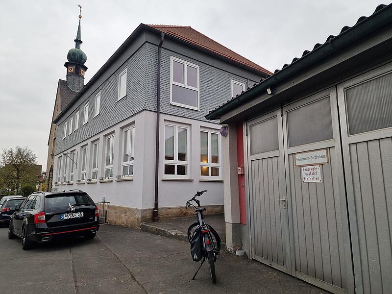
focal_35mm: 23
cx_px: 196
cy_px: 147
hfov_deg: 73.9
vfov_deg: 58.9
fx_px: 260
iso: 50
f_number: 1.8
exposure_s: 1/305
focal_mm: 6.4
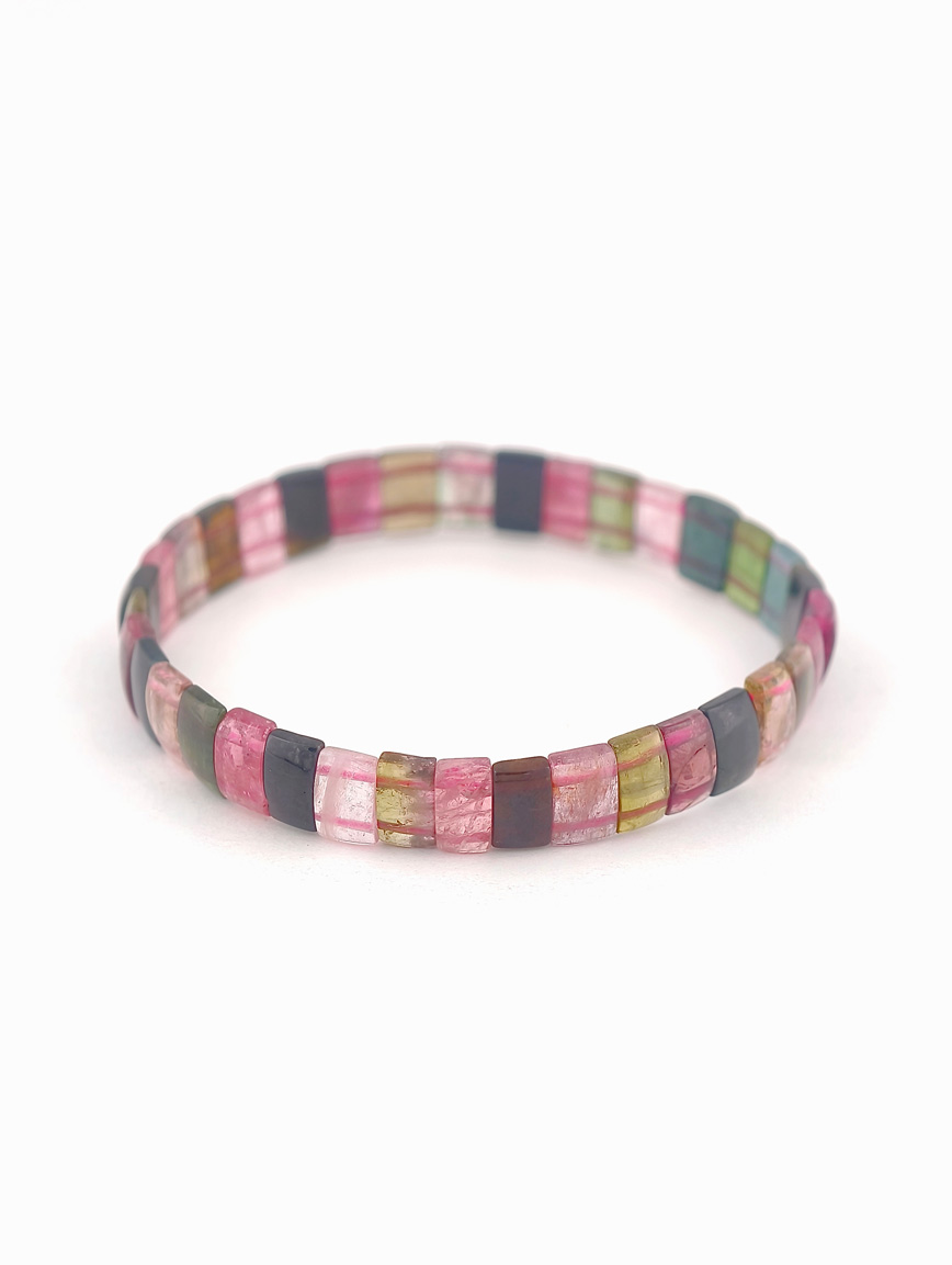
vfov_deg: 18.9
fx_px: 3804
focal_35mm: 104
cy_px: 632
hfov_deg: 14.3
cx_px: 476
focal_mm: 22.48
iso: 125
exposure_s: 1/161
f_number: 2.67
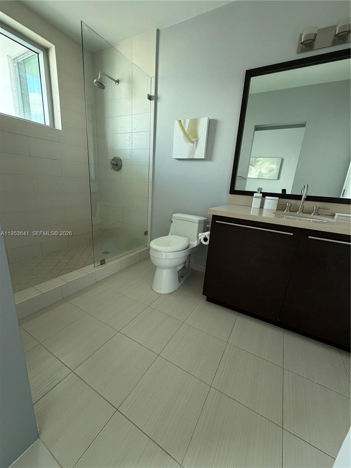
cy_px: 234
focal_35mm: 14
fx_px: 189
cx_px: 176
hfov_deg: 85.7
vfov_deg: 102.1
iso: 320
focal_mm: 2.22
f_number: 2.2
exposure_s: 1/103
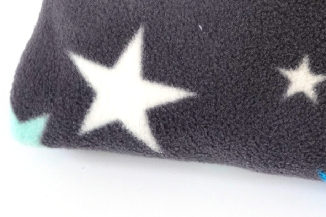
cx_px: 289
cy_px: -35
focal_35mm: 134
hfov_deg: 15.1
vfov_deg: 10.1
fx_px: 1213
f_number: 4.5
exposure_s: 1/50
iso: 640
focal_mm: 32
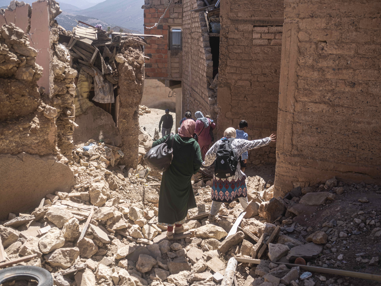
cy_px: 143
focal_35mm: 38
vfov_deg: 37.7
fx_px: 418
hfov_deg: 49.0
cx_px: 191
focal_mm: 35
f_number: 2.2
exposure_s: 1/3200
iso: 200
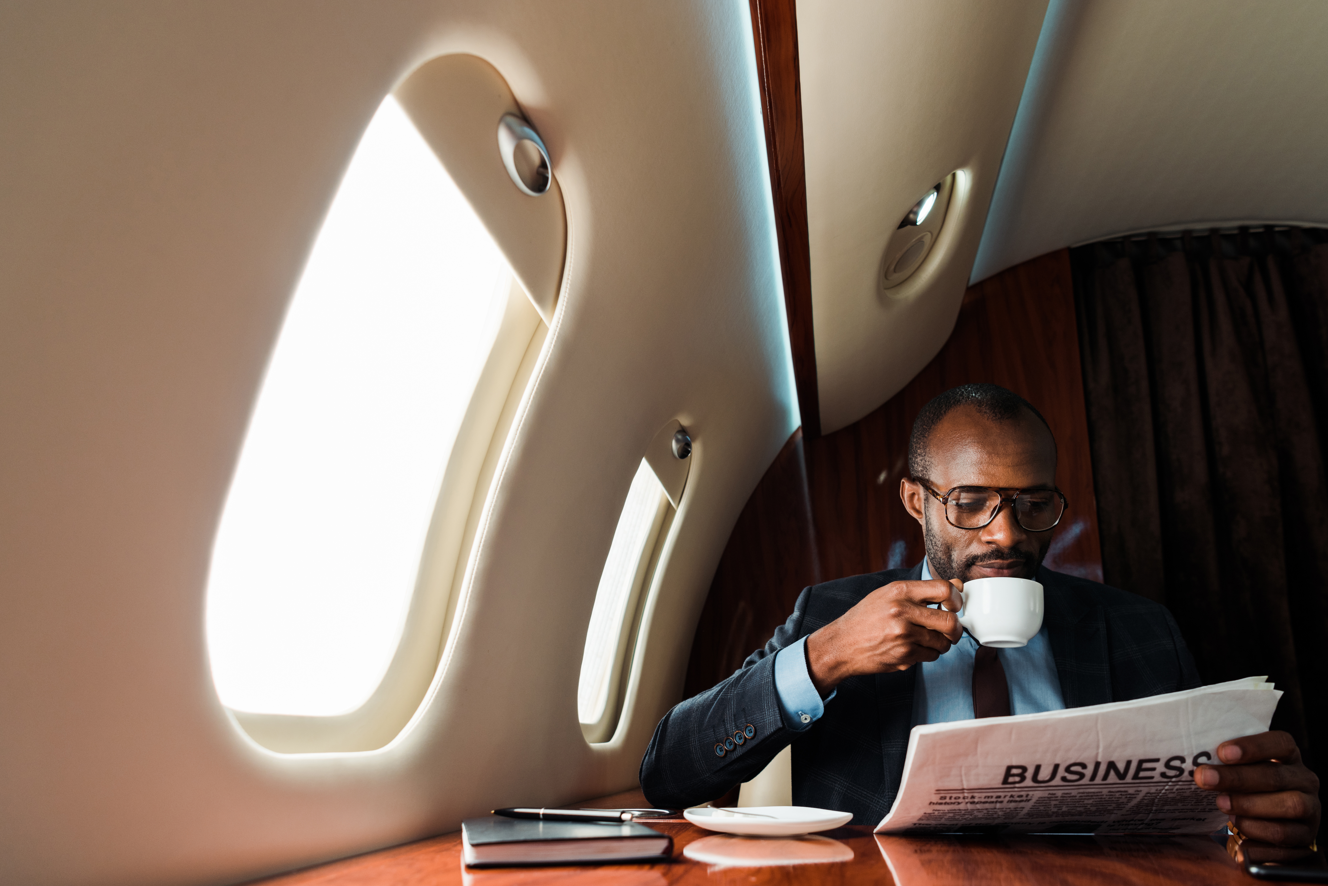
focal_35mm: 27
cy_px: 483
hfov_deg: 67.2
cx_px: 727
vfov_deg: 47.9
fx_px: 996
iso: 100
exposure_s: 1/200
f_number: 4
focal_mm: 24
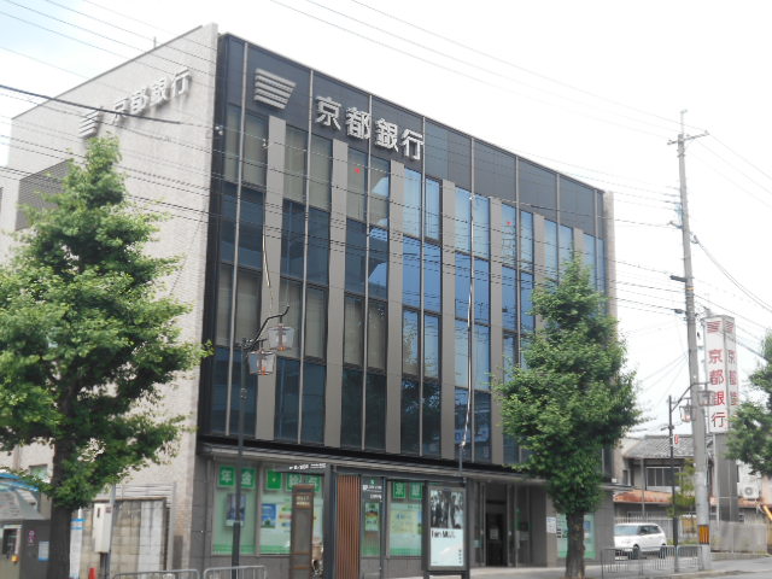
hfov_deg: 38.2
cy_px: 290
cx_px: 386
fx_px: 1115
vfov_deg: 29.1
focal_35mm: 50
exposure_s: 1/320
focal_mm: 8.8
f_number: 4.5
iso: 80
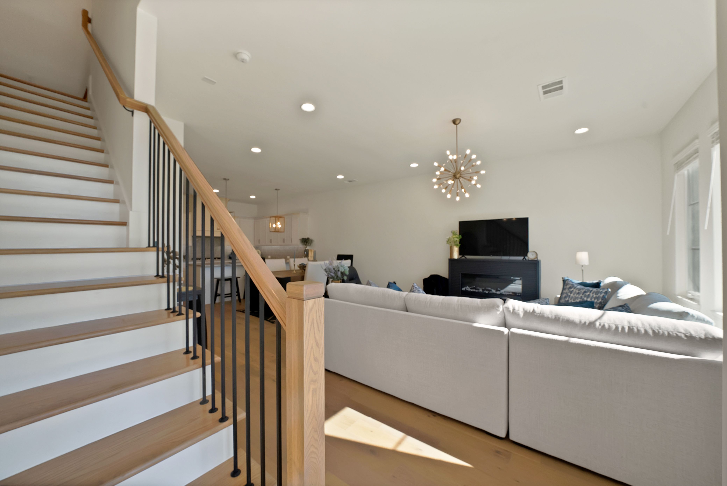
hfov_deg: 112.6
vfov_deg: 90.1
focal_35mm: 12
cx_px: 364
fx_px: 242
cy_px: 243
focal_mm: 12
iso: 640
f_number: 9
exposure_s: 1/30
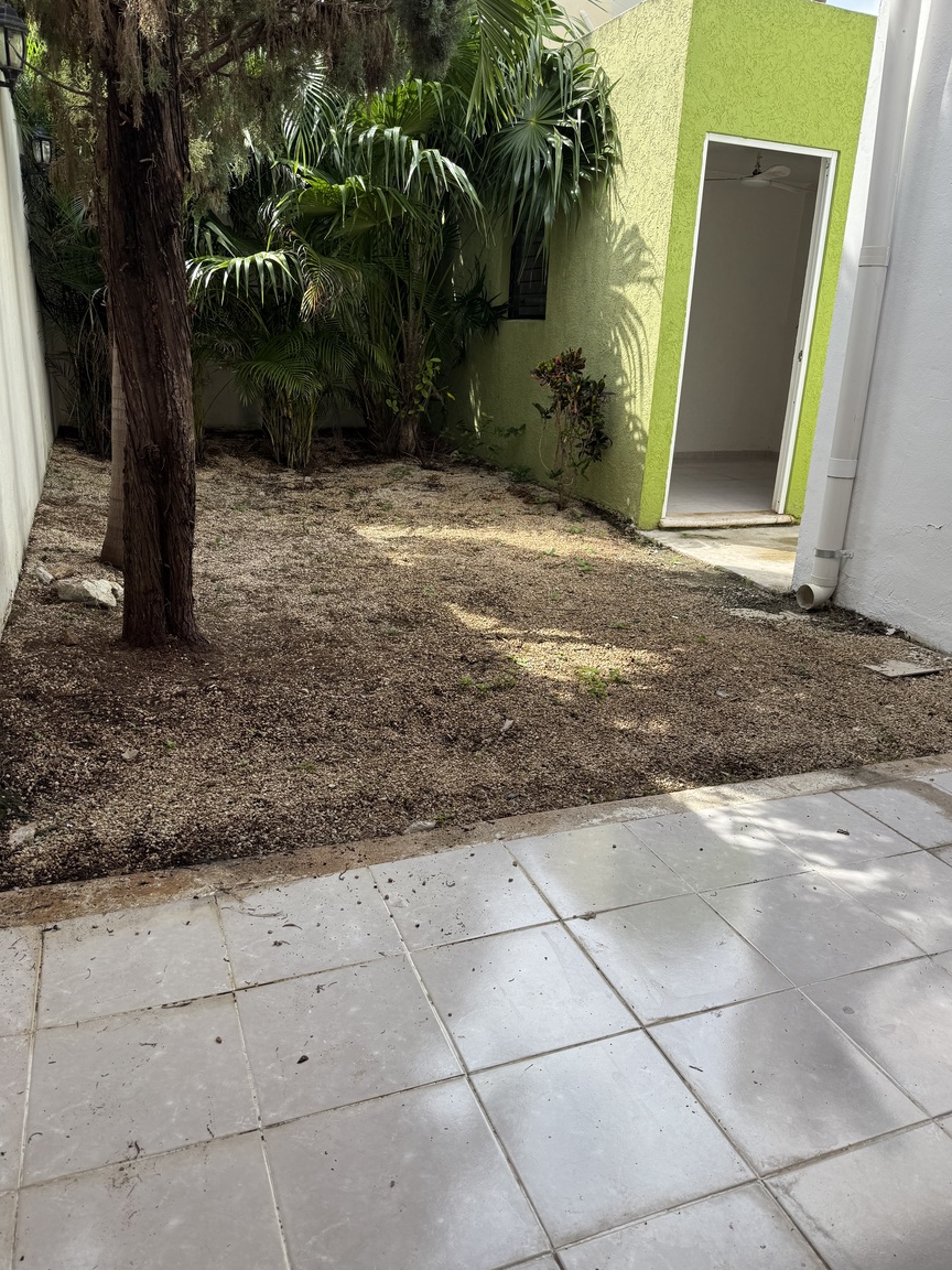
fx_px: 917
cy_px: 632
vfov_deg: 69.4
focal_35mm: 25
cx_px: 484
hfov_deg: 54.9
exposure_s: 1/1174
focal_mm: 6.76
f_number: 1.78
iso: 80
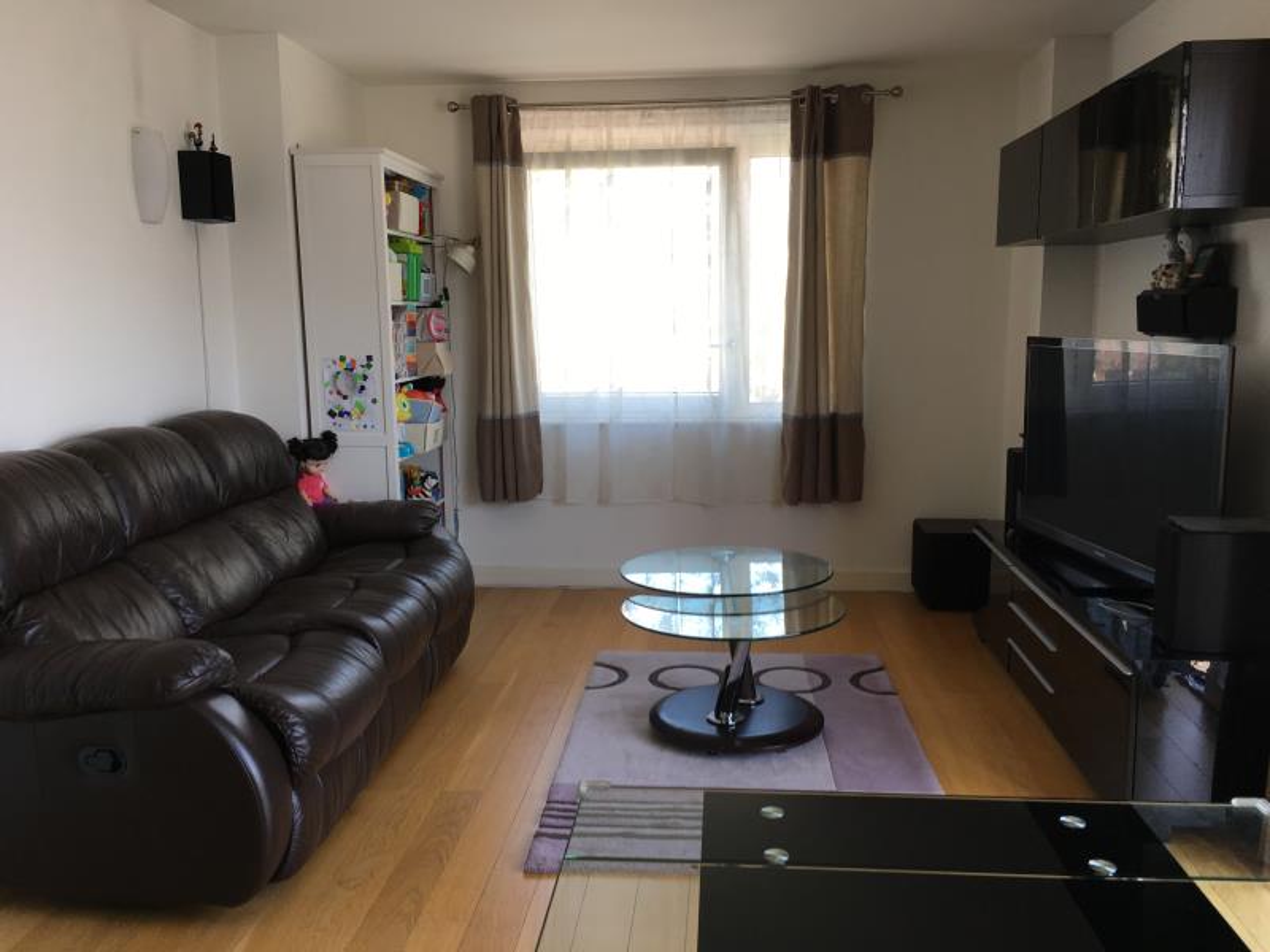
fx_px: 1064
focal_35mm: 29
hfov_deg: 61.7
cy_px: 476
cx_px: 635
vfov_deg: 48.2
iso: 25
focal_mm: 4.15
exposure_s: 1/50
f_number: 2.2
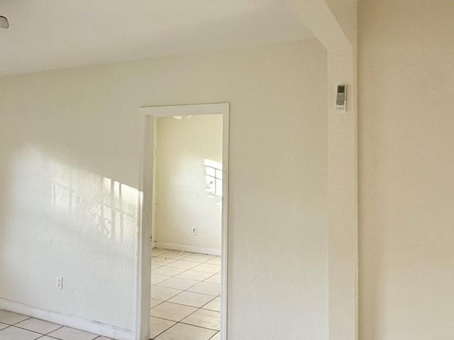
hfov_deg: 56.8
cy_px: 139
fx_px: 420
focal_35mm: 32
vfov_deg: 44.0
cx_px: 216
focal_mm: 2.22
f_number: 2.2
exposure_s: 1/121
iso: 100
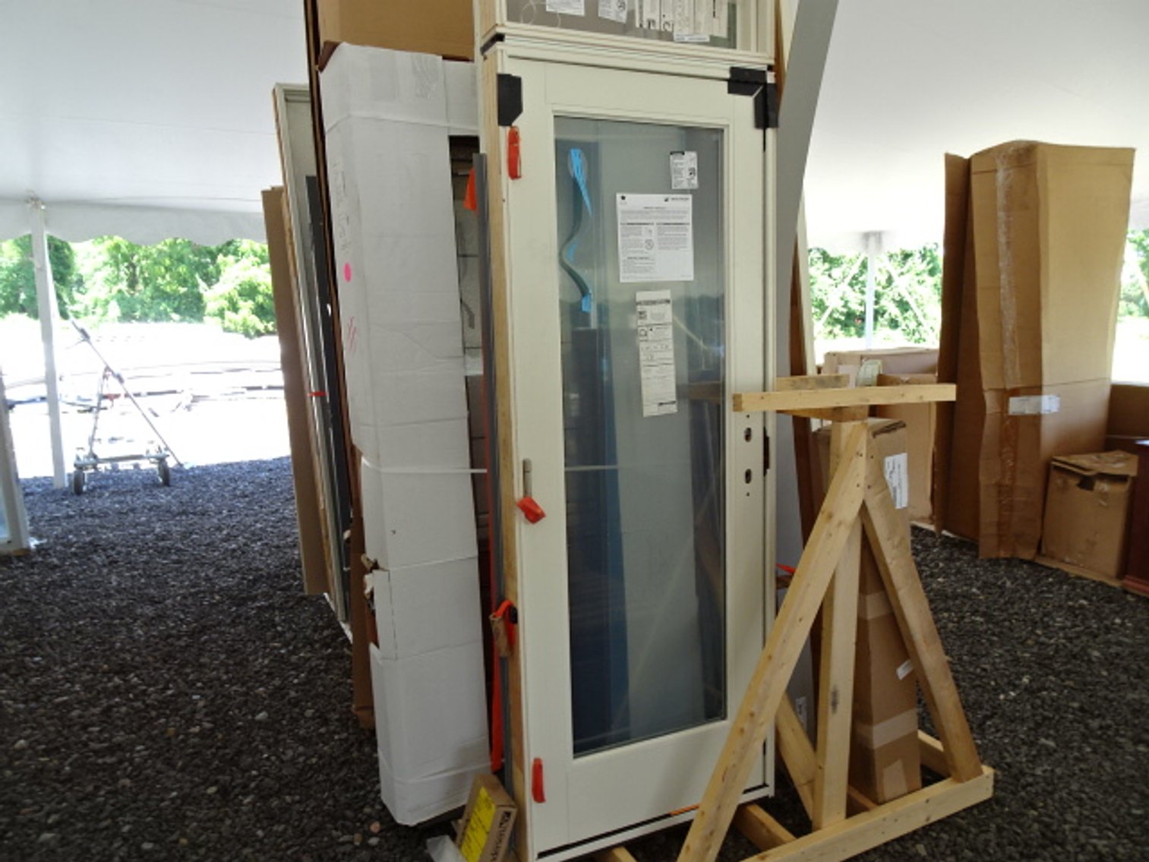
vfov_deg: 56.8
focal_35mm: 24
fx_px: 797
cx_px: 574
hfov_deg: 71.6
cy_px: 431
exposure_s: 1/40
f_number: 3.5
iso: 80
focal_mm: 4.1
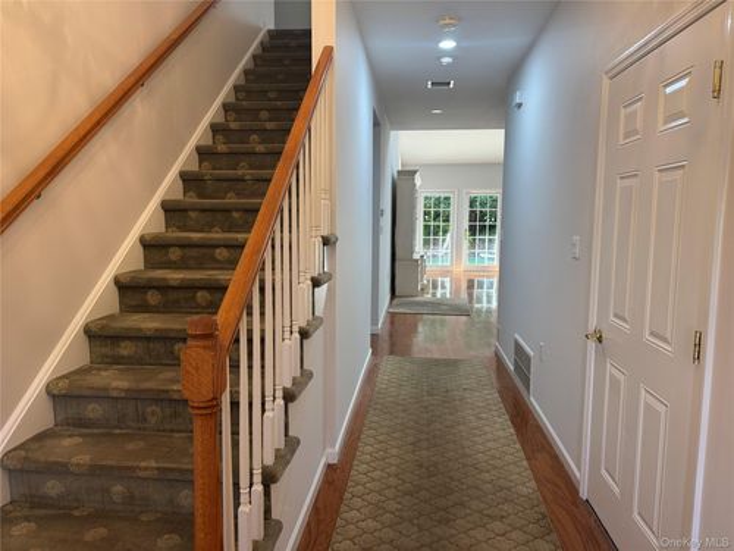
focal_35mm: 24
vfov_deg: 56.8
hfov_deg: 71.6
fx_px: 509
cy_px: 276
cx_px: 367
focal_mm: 6.76
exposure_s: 1/120
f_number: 1.78
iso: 200
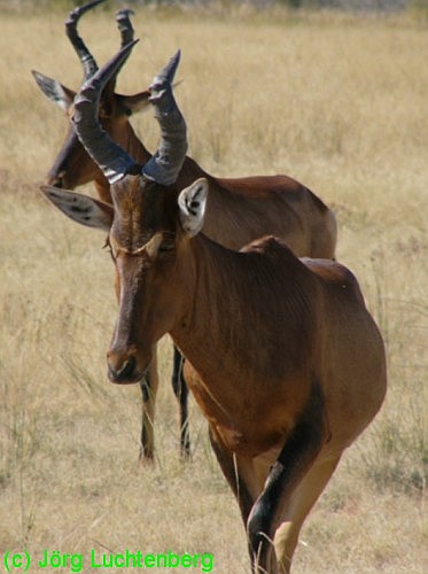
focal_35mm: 432
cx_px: 214
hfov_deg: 3.4
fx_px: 7146
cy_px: 287
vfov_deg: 4.6
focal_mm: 72
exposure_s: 1/400
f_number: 5.2
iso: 50
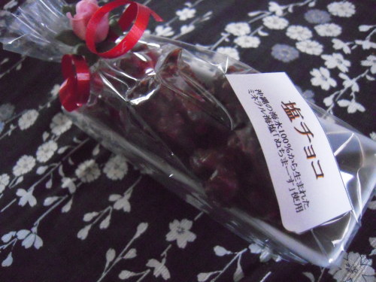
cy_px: 141
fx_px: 304
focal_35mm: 28
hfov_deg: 63.4
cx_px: 188
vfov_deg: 49.7
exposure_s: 1/125
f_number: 2.7
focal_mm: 5
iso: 3200
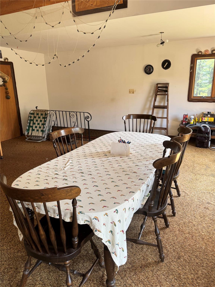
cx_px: 108
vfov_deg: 71.6
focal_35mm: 24
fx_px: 199
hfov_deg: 56.8
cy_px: 144
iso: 125
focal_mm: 6.76
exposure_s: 1/121
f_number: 1.78
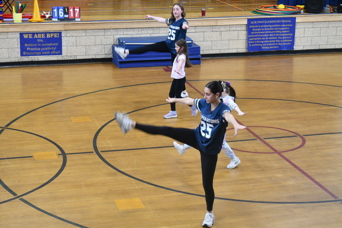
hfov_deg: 26.0
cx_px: 171
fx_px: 741
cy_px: 114
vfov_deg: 17.5
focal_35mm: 78
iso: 3200
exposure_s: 1/125
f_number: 5.6
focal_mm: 52
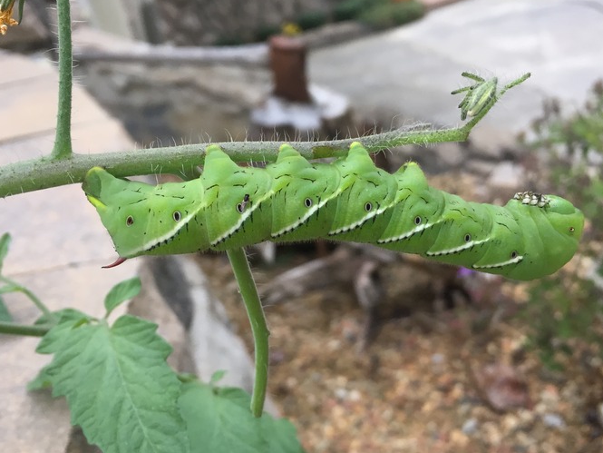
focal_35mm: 34
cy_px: 226
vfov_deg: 41.8
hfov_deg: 53.9
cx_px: 317
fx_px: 592
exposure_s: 1/30
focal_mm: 4.15
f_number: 2.2
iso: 32
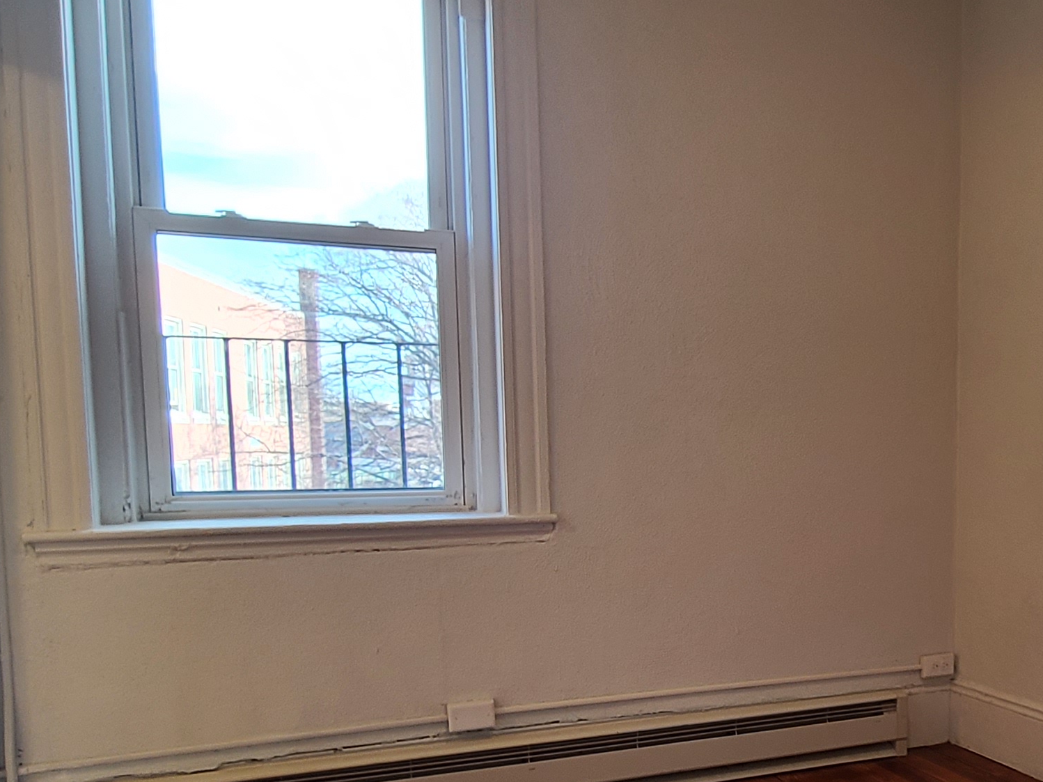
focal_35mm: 35
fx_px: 1054
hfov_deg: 47.3
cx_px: 939
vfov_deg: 40.2
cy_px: 516
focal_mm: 2.2
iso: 100
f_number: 2.2
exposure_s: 1/59
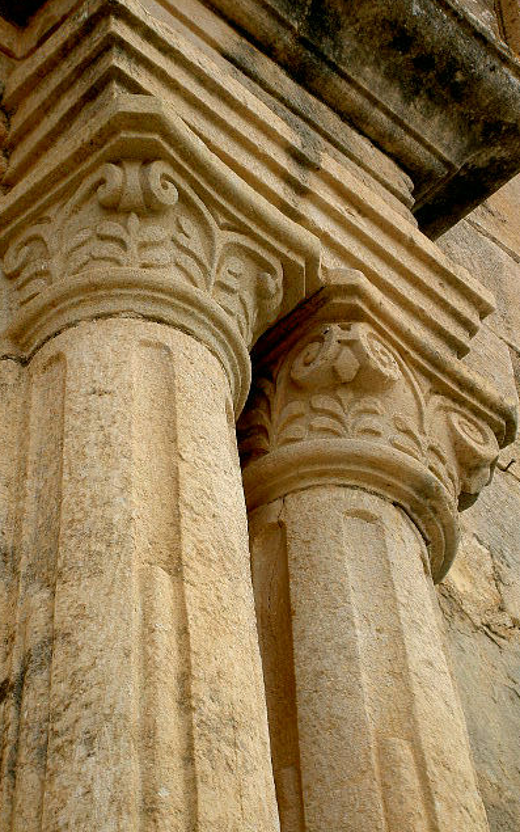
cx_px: 236
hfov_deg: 12.0
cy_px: 414
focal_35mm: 109
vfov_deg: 19.1
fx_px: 2471
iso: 50
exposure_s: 1/100
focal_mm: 16.8
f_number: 4.9
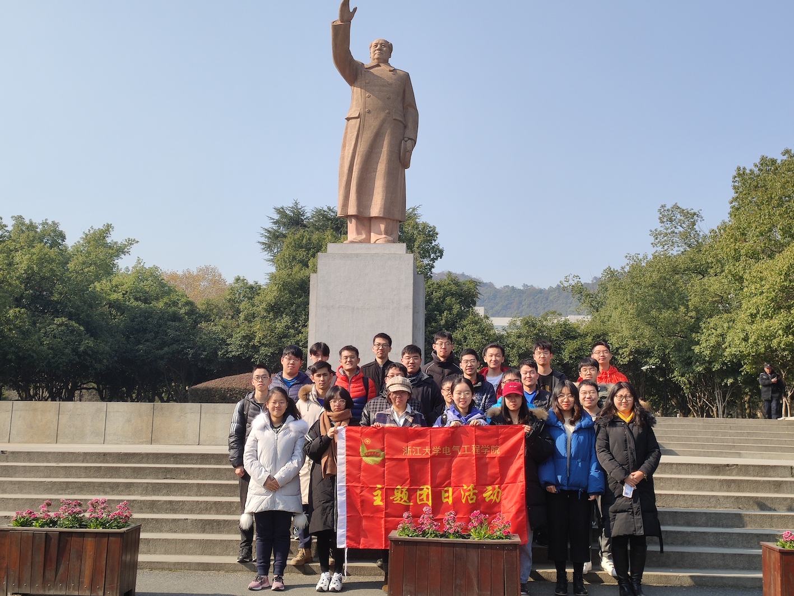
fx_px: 826
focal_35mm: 36
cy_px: 298
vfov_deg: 39.7
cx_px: 397
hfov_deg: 51.4
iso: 112
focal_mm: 4.75
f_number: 1.75
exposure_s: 1/1151
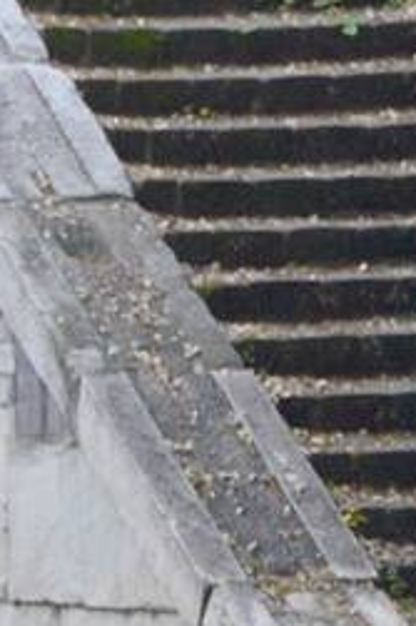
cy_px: 1257
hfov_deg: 2.3
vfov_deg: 3.4
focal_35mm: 597
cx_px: -742
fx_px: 10363
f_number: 8
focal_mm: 65
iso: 400
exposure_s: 1/60
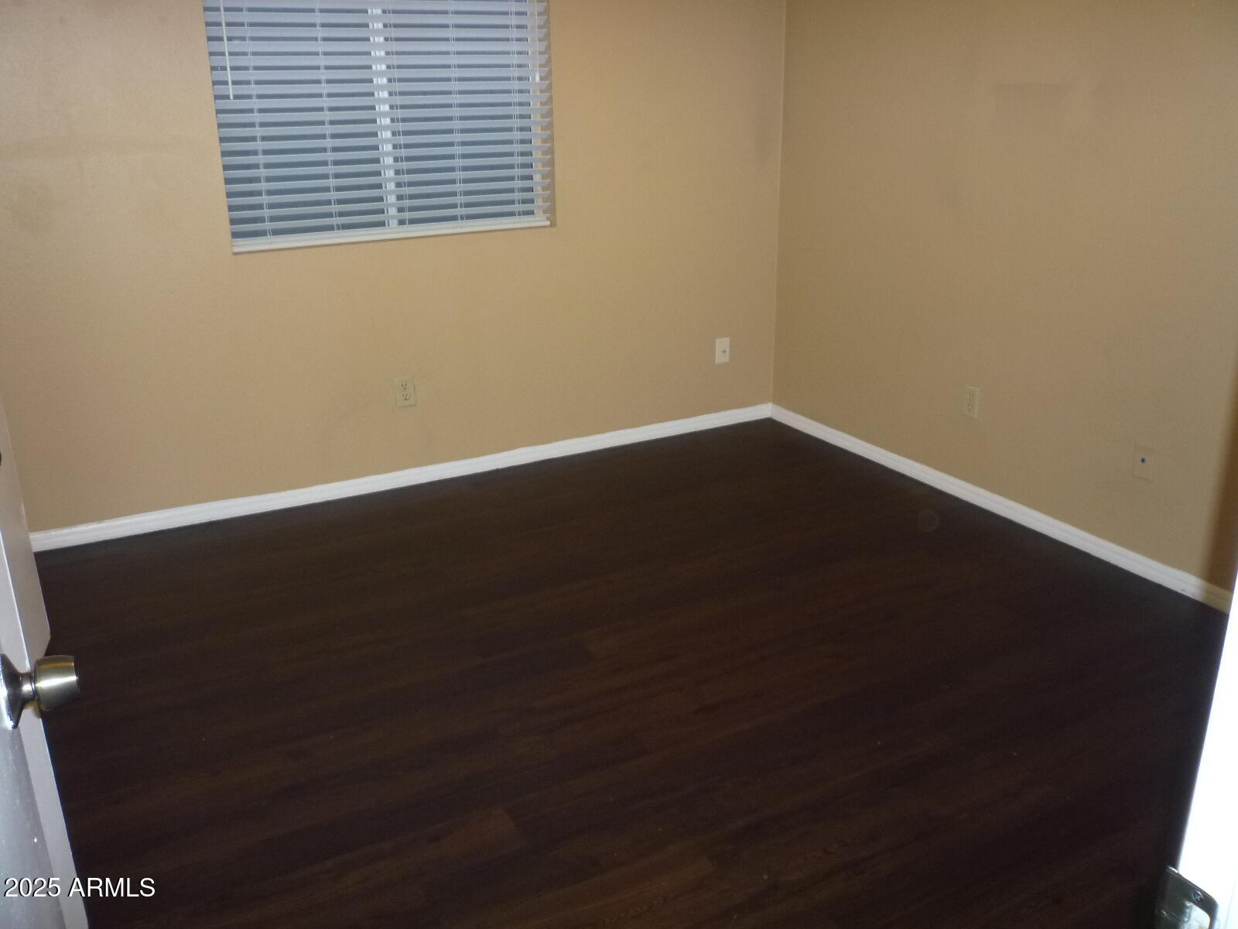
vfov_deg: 48.2
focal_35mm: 29
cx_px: 619
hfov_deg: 61.7
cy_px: 464
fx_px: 1037
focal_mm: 5.2
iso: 250
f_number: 3.3
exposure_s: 1/30
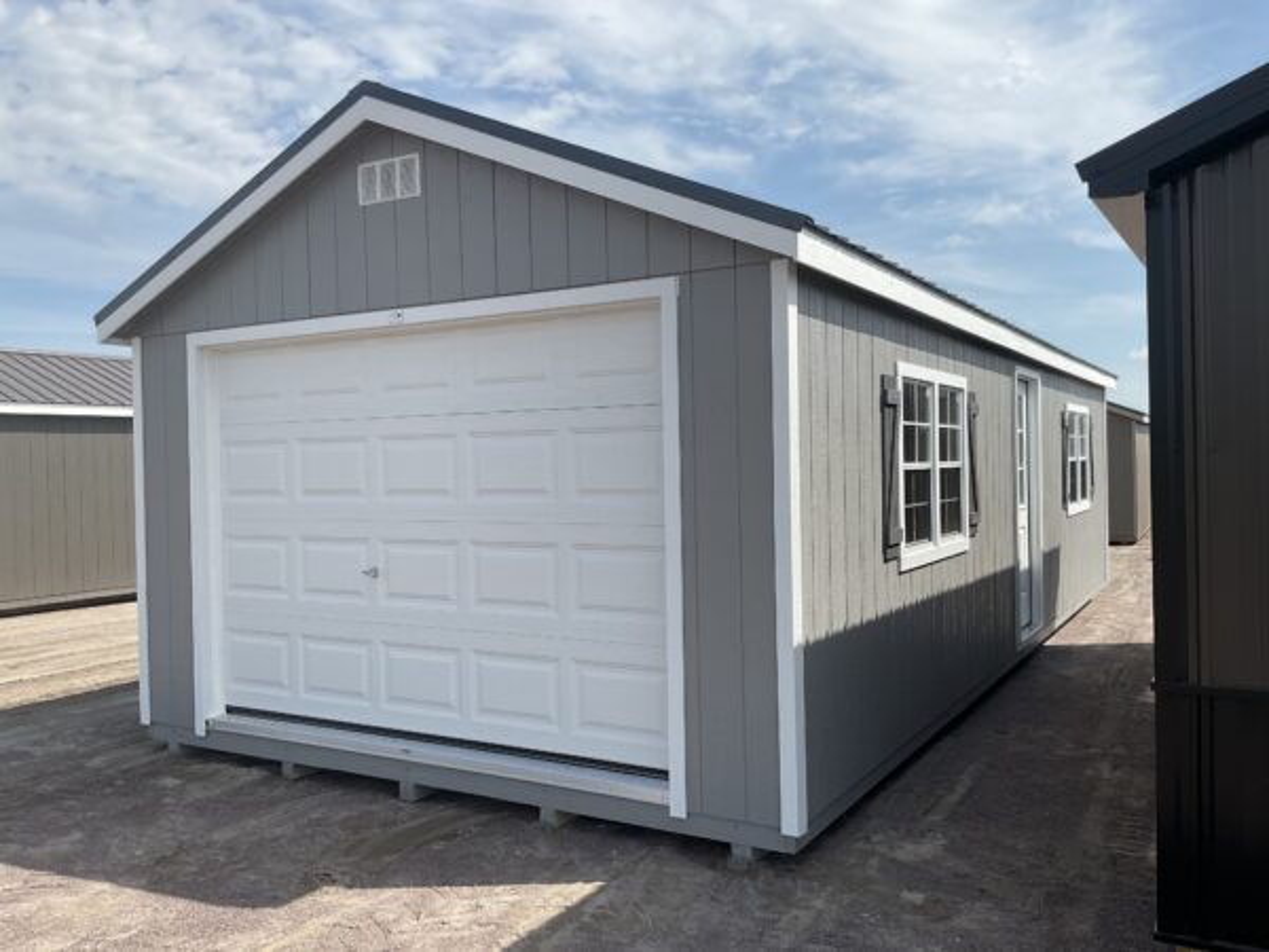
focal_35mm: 29
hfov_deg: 61.7
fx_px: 1063
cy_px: 476
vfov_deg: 48.2
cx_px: 634
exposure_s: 1/2227
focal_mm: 3
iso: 16
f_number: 1.8
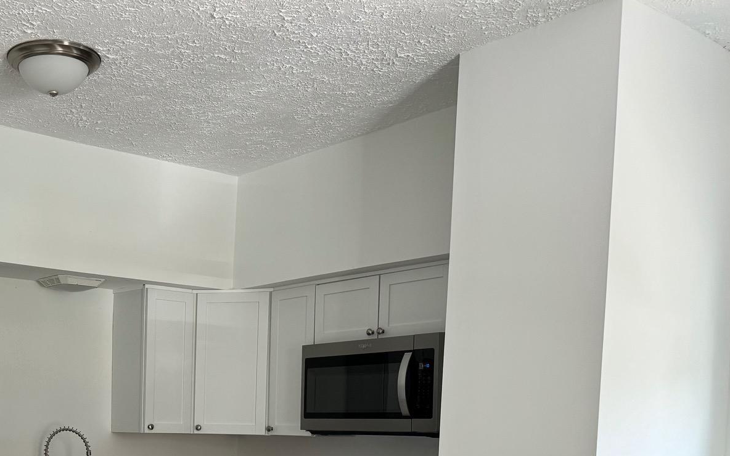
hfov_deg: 42.4
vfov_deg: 27.6
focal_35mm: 44
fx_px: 875
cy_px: 449
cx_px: 108
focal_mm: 6.76
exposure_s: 1/121
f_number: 1.78
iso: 200
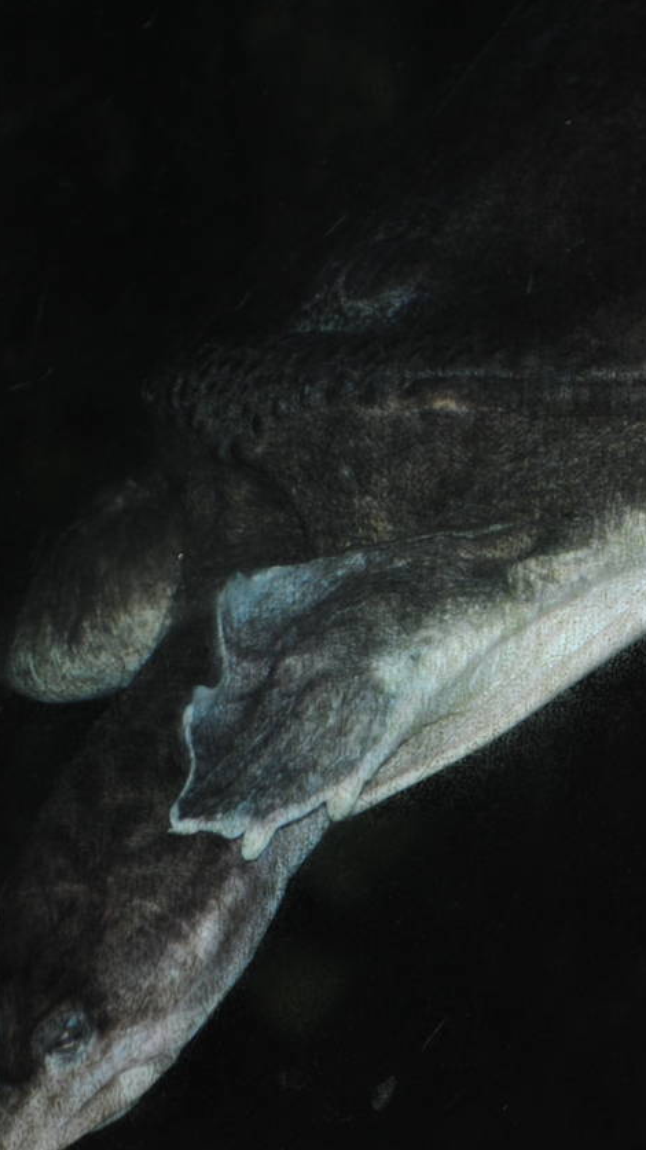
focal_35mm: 256
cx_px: 565
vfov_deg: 8.4
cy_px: 655
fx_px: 7799
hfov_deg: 4.7
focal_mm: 85
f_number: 4.2
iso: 200
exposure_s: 1/60
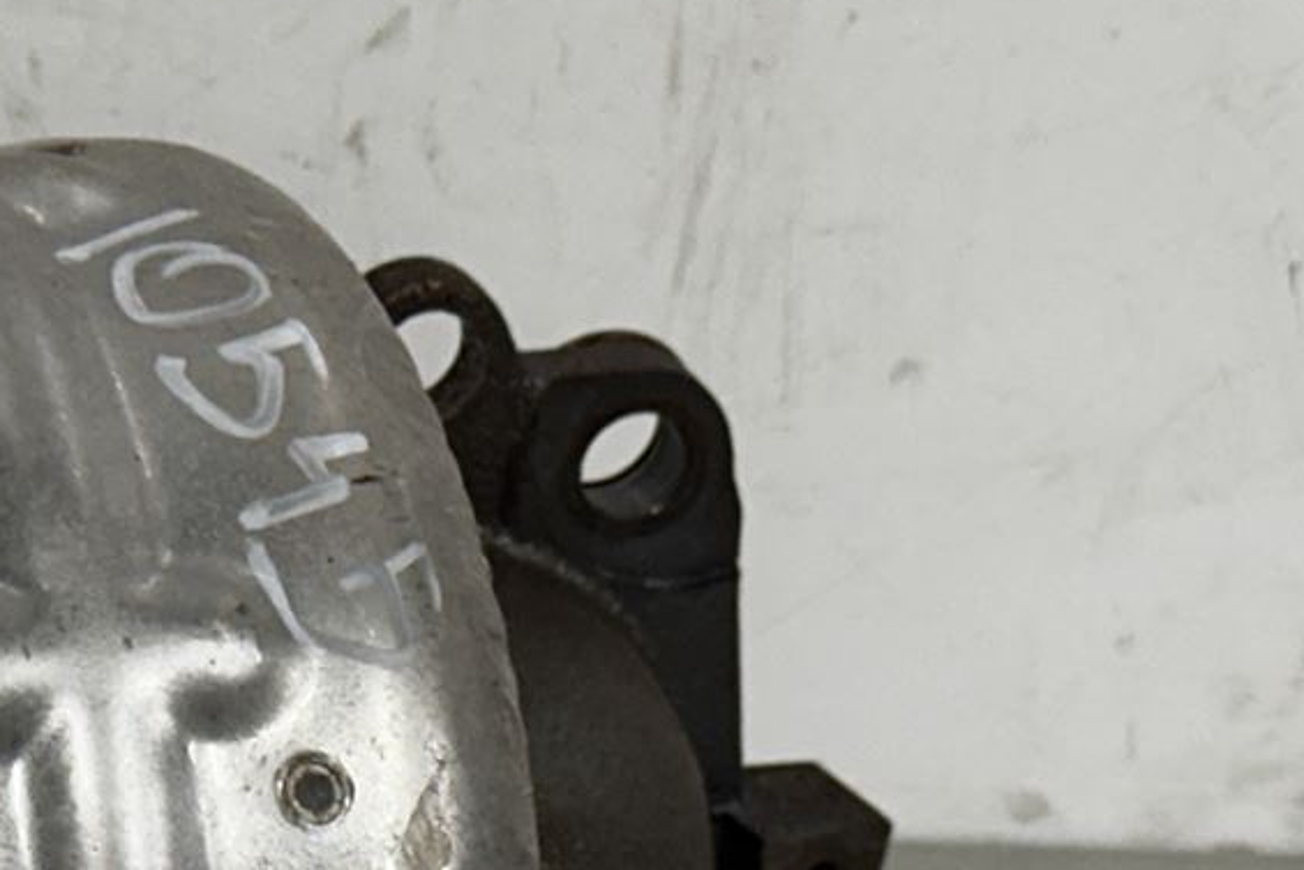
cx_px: -799
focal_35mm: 181
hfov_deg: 10.8
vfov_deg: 7.5
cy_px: 1295
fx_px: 6557
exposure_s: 1/50
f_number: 1.78
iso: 100
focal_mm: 6.86
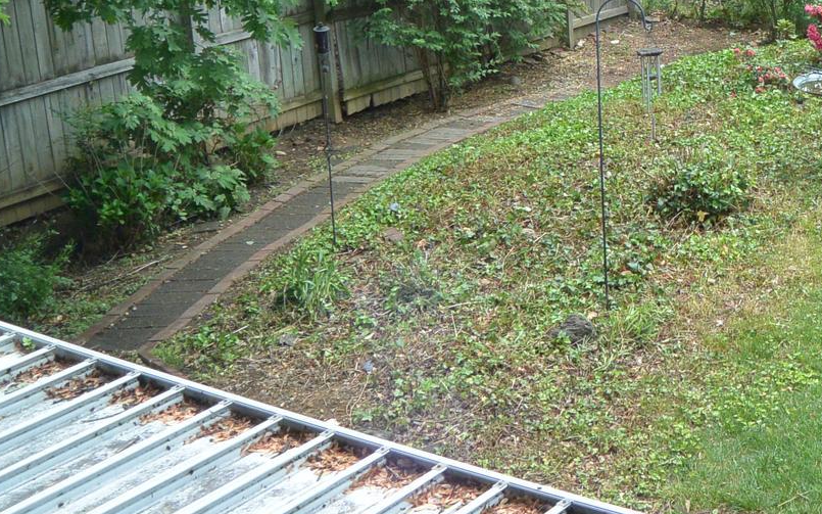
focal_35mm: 70
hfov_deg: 27.5
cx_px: 837
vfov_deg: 18.2
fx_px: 1568
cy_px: 26
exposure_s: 1/250
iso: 200
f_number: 4
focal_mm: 10
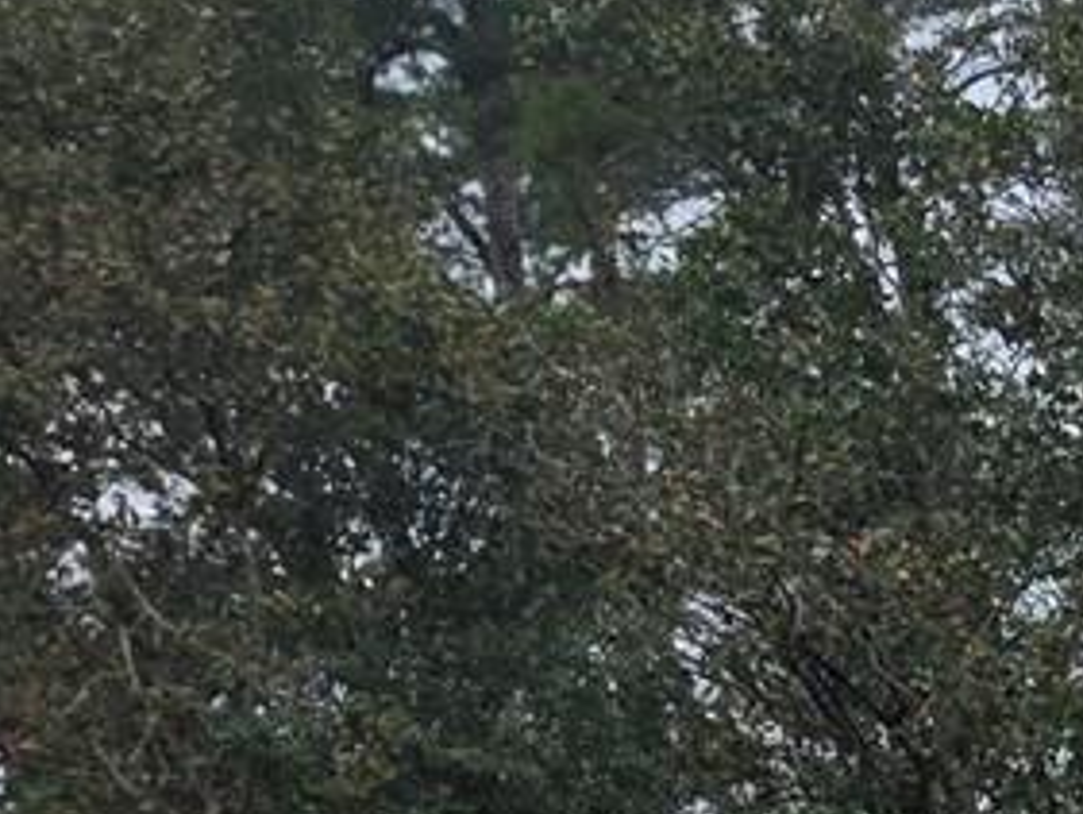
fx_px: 4100
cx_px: 3006
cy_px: 1736
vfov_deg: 10.3
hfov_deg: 11.1
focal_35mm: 131
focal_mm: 6.25
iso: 80
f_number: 1.7
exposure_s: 1/2929
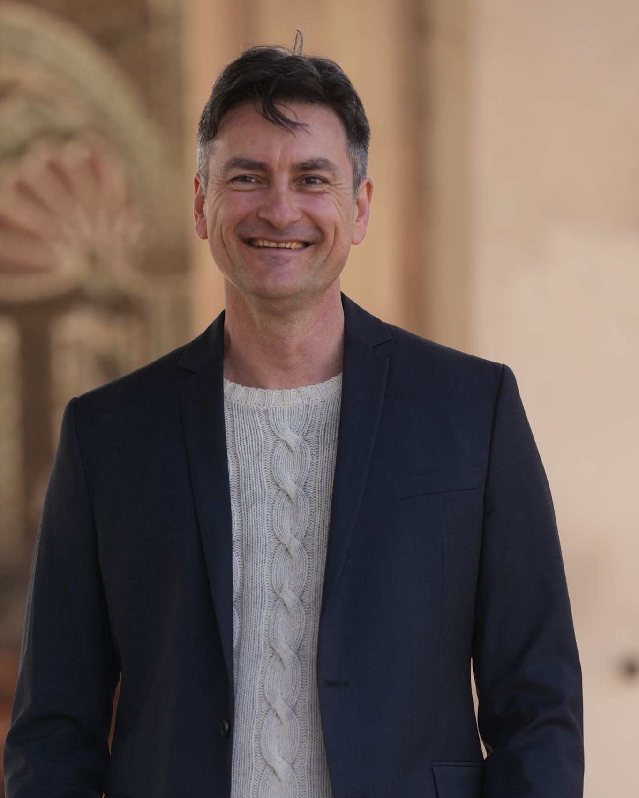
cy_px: 399
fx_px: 6667
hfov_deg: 5.5
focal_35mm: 282
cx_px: 270
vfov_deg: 6.9
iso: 100
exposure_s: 1/250
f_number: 3.5
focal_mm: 200
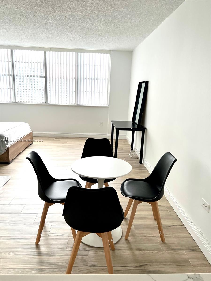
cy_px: 140
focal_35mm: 26
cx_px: 106
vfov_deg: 67.3
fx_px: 211
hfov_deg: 53.1
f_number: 1.5
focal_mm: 5.7
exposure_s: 1/143
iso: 50
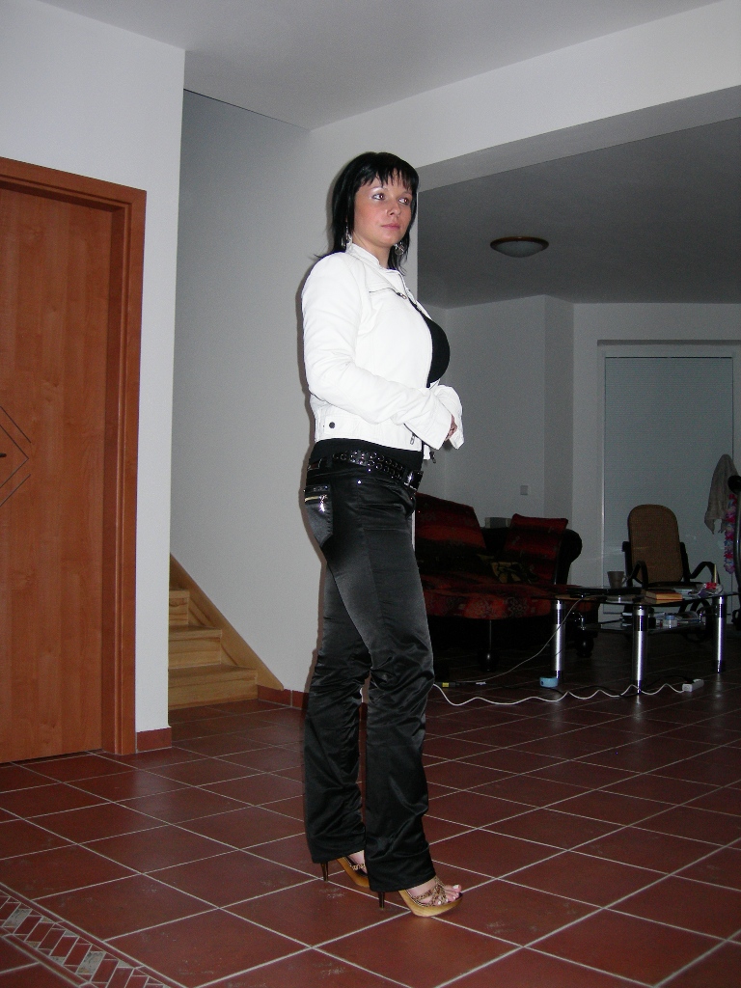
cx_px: 370
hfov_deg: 37.7
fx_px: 1085
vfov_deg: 49.0
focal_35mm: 38
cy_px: 494
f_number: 2.8
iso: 98
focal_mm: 7.8
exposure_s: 1/60.1
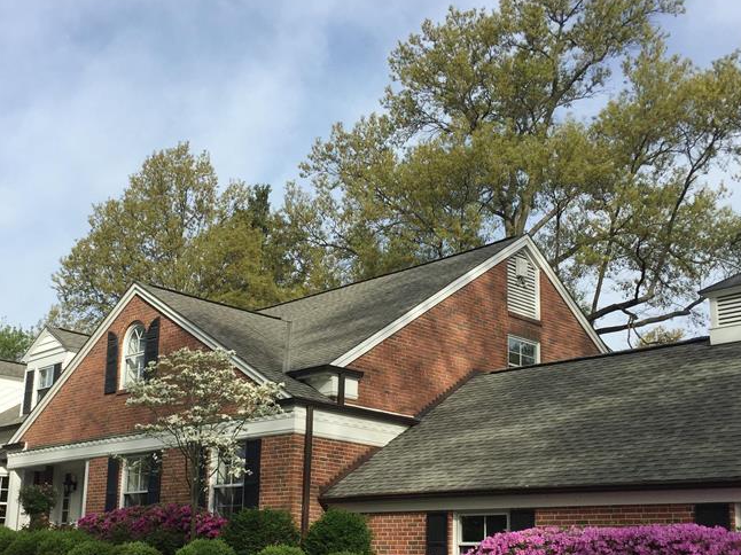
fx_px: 984
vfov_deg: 31.3
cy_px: 357
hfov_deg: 41.0
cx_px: 291
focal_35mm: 46
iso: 32
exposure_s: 1/1721
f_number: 2.2
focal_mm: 4.15
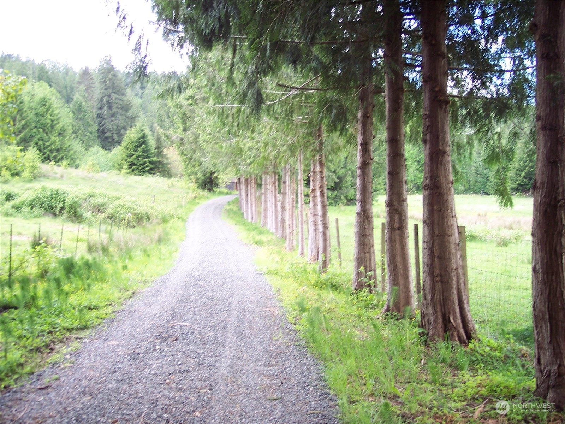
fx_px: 637
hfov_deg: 47.9
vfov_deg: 36.8
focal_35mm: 39
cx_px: 282
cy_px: 212
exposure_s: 1/60
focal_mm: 8
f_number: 2.8
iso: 100
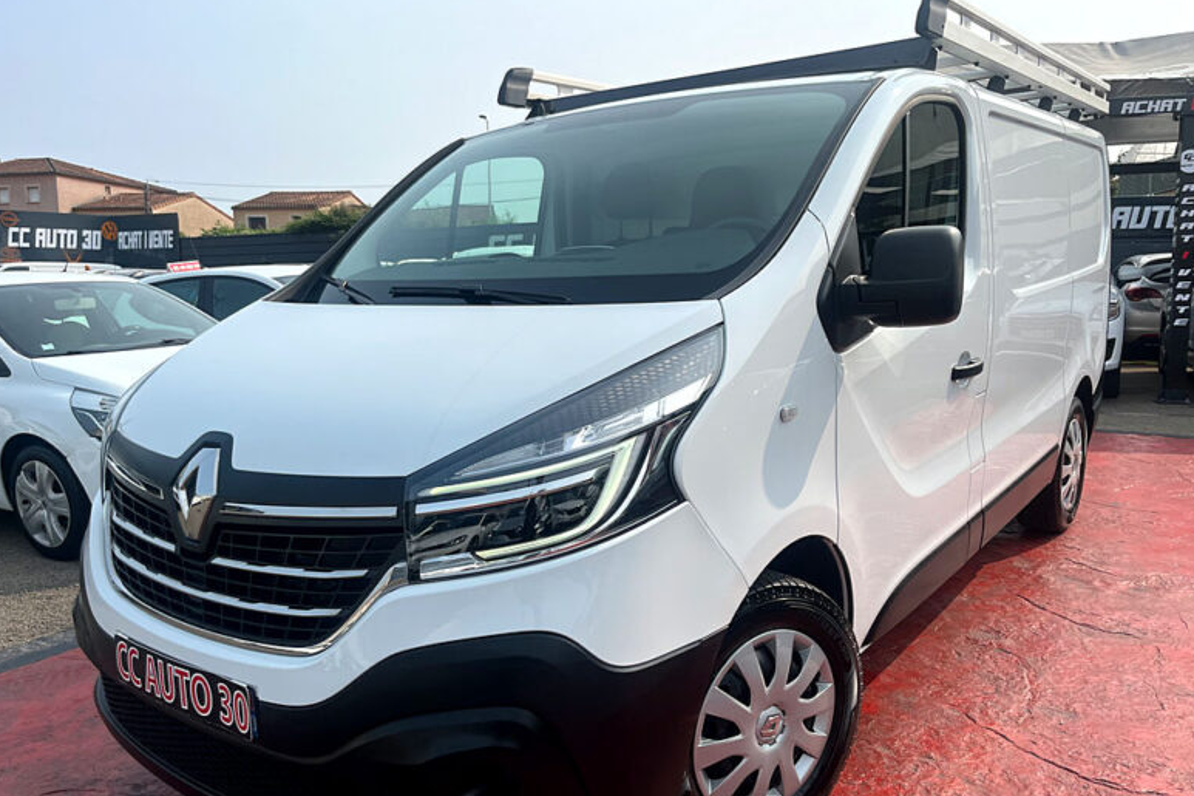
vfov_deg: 46.3
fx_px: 928
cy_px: 444
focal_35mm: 28
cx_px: 610
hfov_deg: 65.5
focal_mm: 5.1
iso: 50
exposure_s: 1/3876
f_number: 1.6
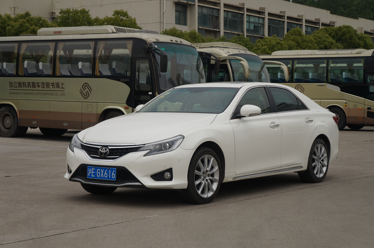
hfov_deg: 28.7
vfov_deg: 19.3
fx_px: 731
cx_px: 187
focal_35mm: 70
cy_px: 124
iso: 200
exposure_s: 1/1250
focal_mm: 47
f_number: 5
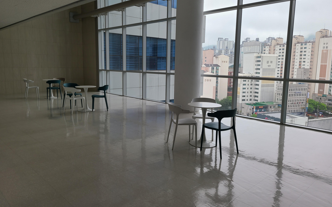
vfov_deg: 44.5
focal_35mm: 28
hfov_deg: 66.5
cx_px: 165
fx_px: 253
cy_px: 93
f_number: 1.8
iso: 40
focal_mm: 5.4
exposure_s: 1/152
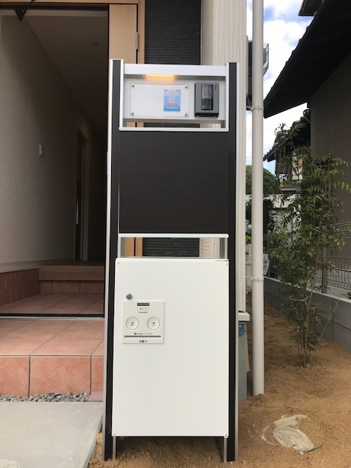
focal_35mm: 28
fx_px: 379
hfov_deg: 49.7
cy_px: 234
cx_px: 176
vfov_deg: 63.4
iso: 20
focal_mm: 3.99
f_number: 1.8
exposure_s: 1/647
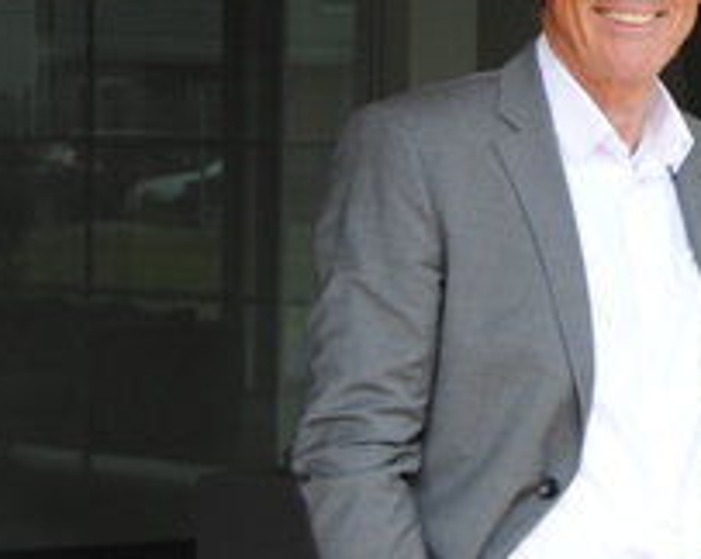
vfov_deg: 9.8
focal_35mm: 157
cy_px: 97
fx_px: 3254
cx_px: 1007
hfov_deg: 11.8
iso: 110
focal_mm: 38
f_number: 5.6
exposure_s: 1/125
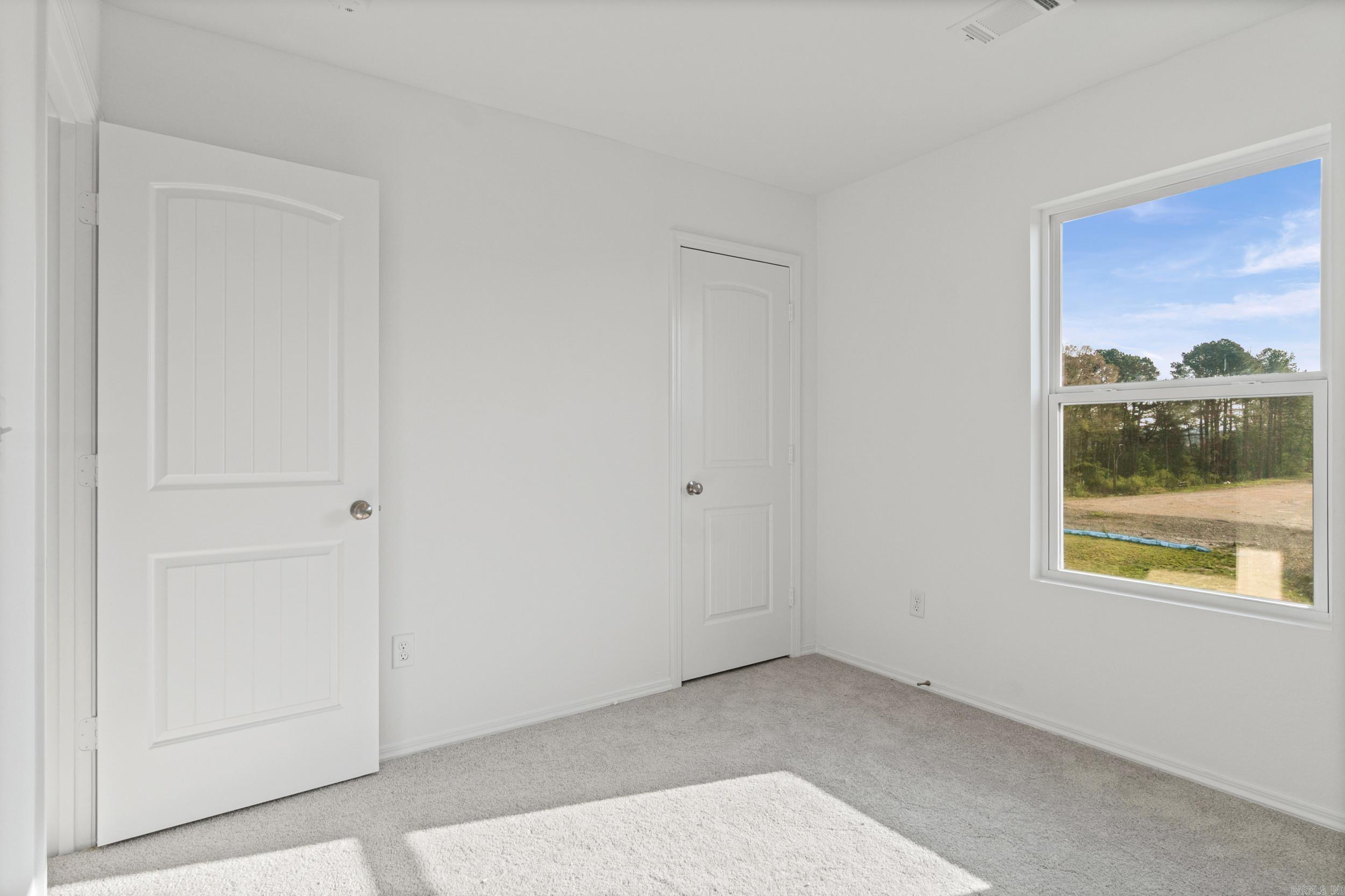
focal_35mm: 18
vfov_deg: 67.4
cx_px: 672
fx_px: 672
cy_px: 448
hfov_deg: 90.0
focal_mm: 12
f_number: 9
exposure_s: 1/40
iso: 250
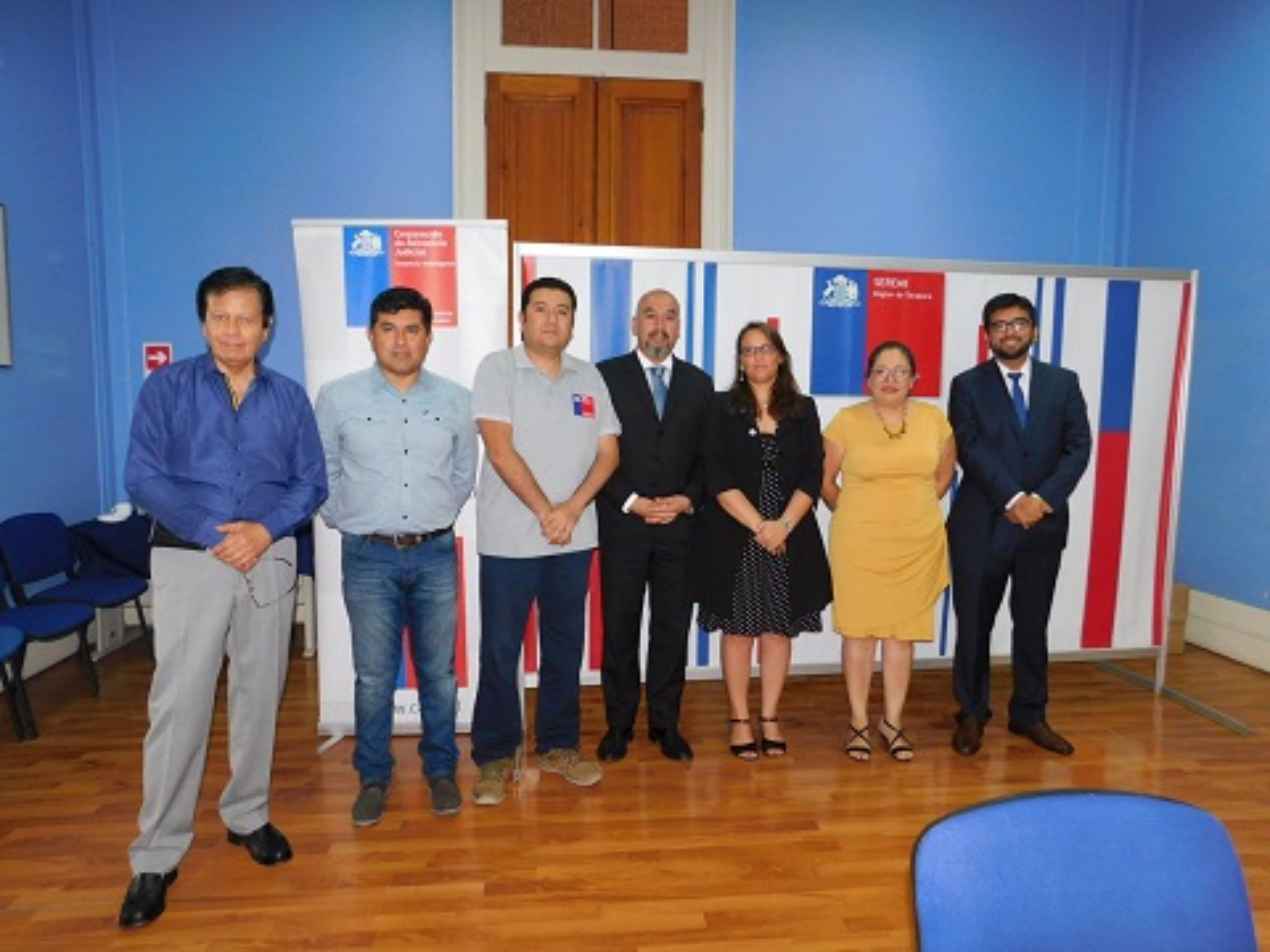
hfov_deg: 73.9
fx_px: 844
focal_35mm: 23
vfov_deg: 58.9
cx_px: 635
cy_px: 476
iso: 200
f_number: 3
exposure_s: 1/30
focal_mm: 4
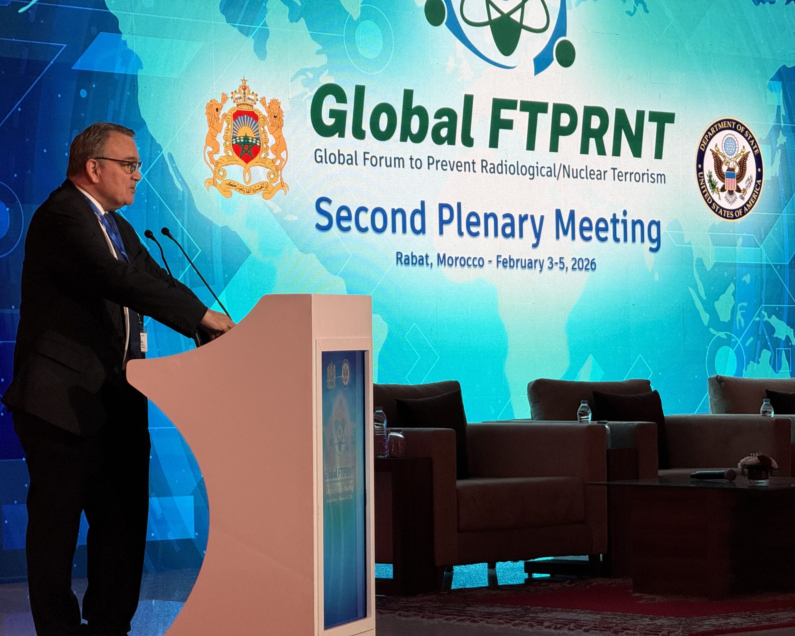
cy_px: 317
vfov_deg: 12.2
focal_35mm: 126
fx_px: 2965
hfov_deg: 15.3
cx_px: 385
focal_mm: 15.66
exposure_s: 1/100
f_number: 2.8
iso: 200
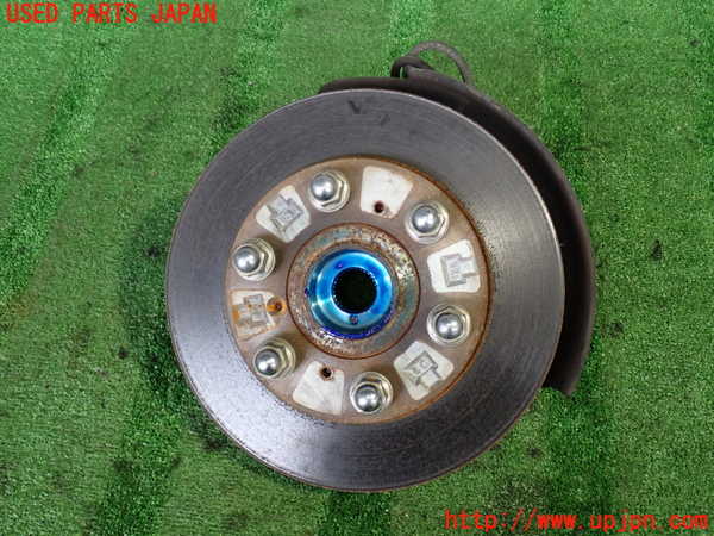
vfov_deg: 39.7
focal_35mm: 36
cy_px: 268
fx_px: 743
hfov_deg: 51.4
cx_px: 357
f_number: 2.5
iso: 320
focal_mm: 6.37
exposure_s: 1/40
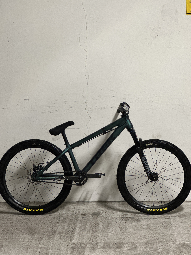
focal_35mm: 77
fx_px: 566
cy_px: 128
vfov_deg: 25.3
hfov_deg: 19.1
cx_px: 96
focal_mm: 9
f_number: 2.8
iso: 320
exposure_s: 1/33
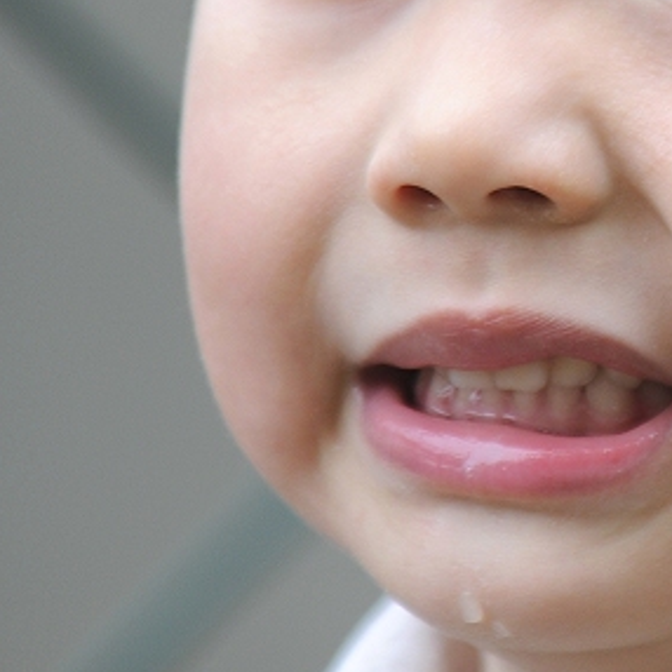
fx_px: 26576
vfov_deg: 1.4
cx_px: 735
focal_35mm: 1210
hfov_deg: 1.4
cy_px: 83
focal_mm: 340
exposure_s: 1/200
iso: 200
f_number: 5.6
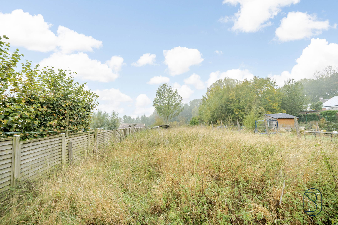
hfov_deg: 104.3
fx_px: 131
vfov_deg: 81.2
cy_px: 112
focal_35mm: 14
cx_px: 169
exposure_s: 1/125
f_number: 11
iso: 800
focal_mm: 14
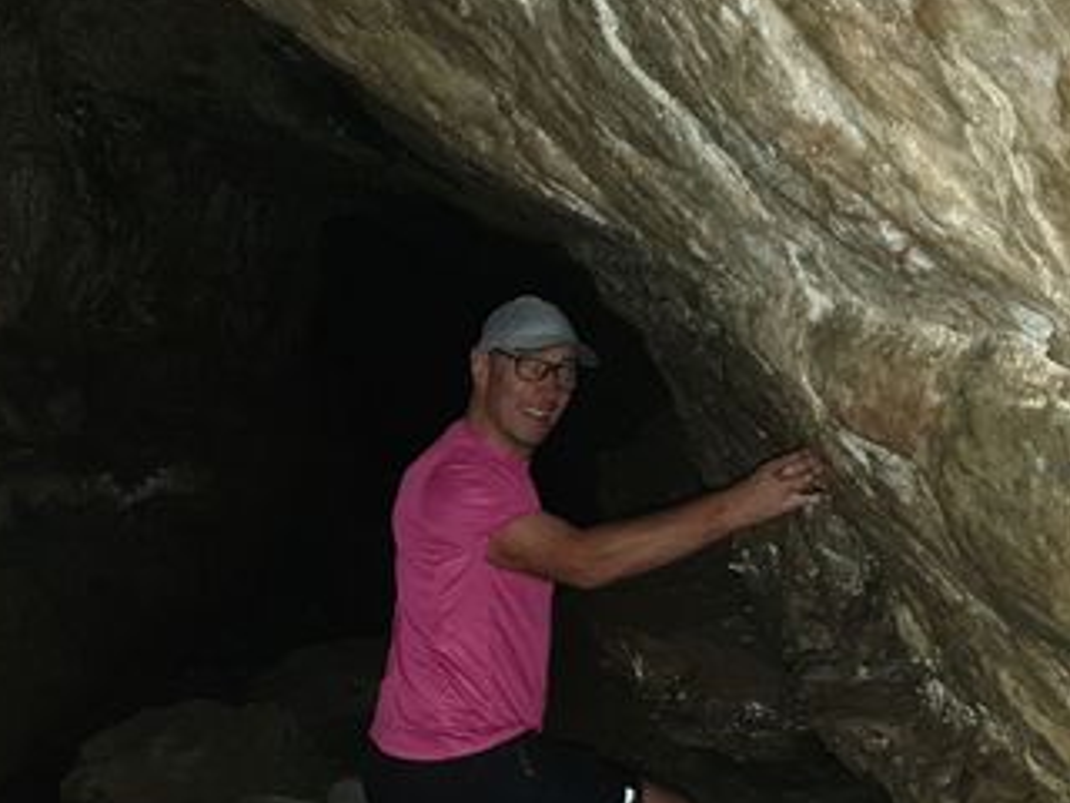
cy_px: 555
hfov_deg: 29.7
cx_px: 381
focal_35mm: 65
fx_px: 2009
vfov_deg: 22.5
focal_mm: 4.3
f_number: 1.5
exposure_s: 1/10
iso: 200
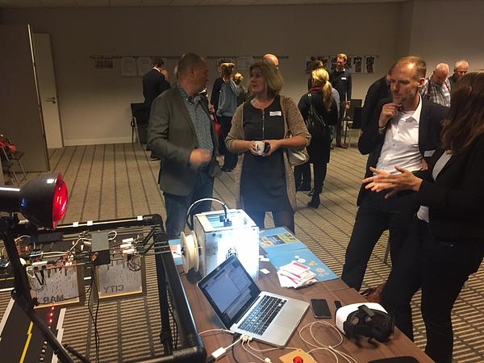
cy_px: 182
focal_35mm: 29
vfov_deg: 48.2
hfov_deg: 61.7
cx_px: 242
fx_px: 405
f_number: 2.2
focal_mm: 4.15
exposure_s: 1/33
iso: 200
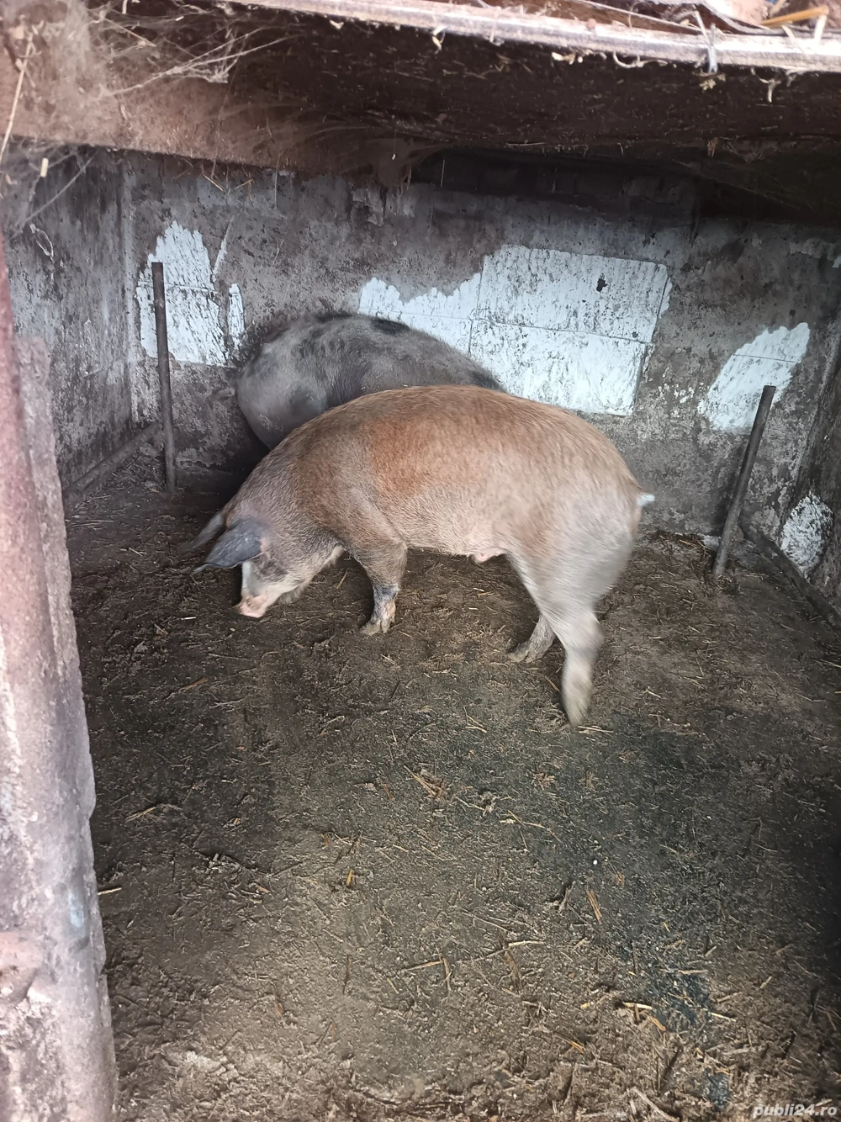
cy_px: 561
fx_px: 778
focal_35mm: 24
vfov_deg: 71.6
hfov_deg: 56.8
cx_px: 420
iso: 3201
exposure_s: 1/50
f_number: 1.75
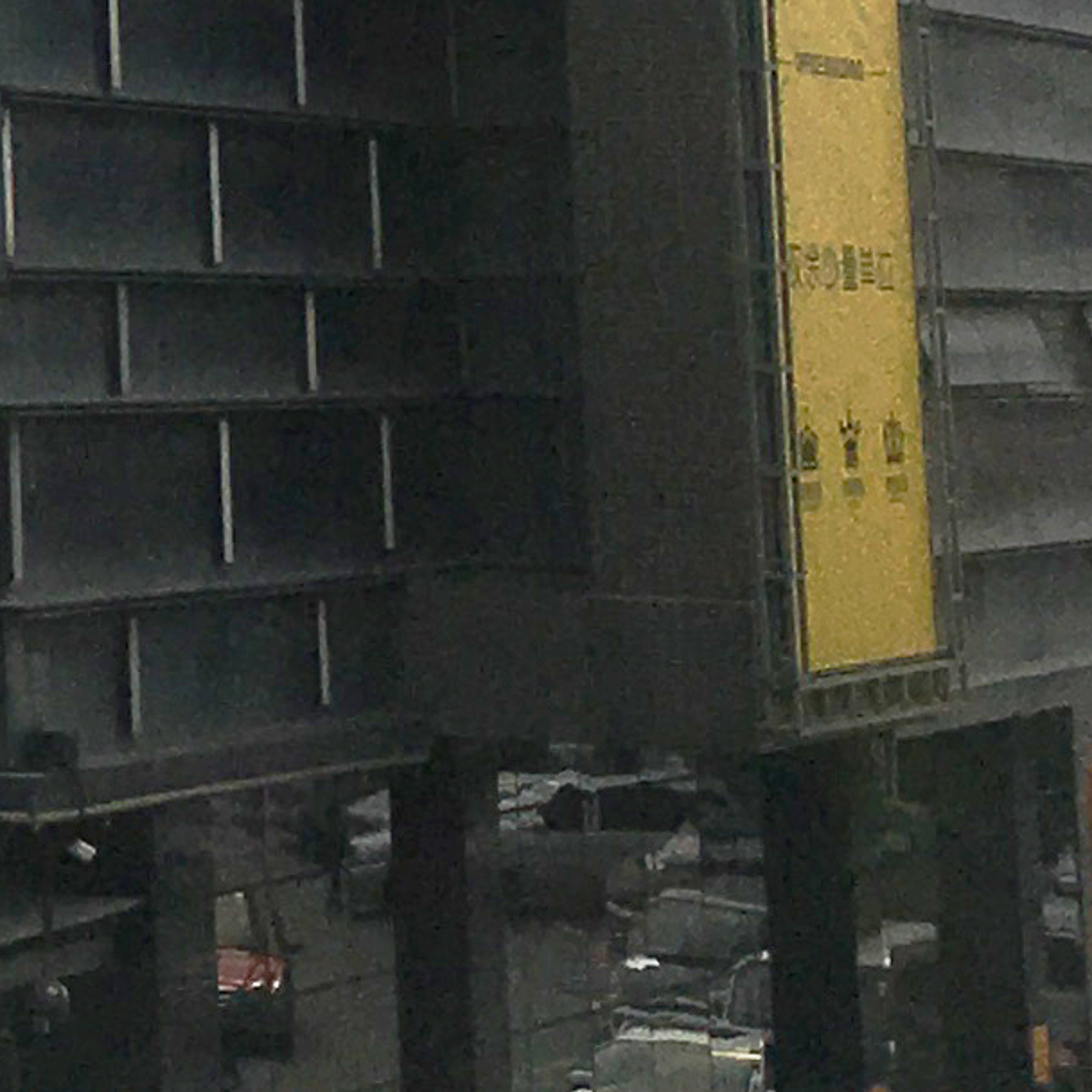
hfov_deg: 9.5
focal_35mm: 170
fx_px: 6067
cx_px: -1205
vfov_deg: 9.7
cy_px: -923
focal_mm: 4.15
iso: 25
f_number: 2.2
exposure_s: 1/5917
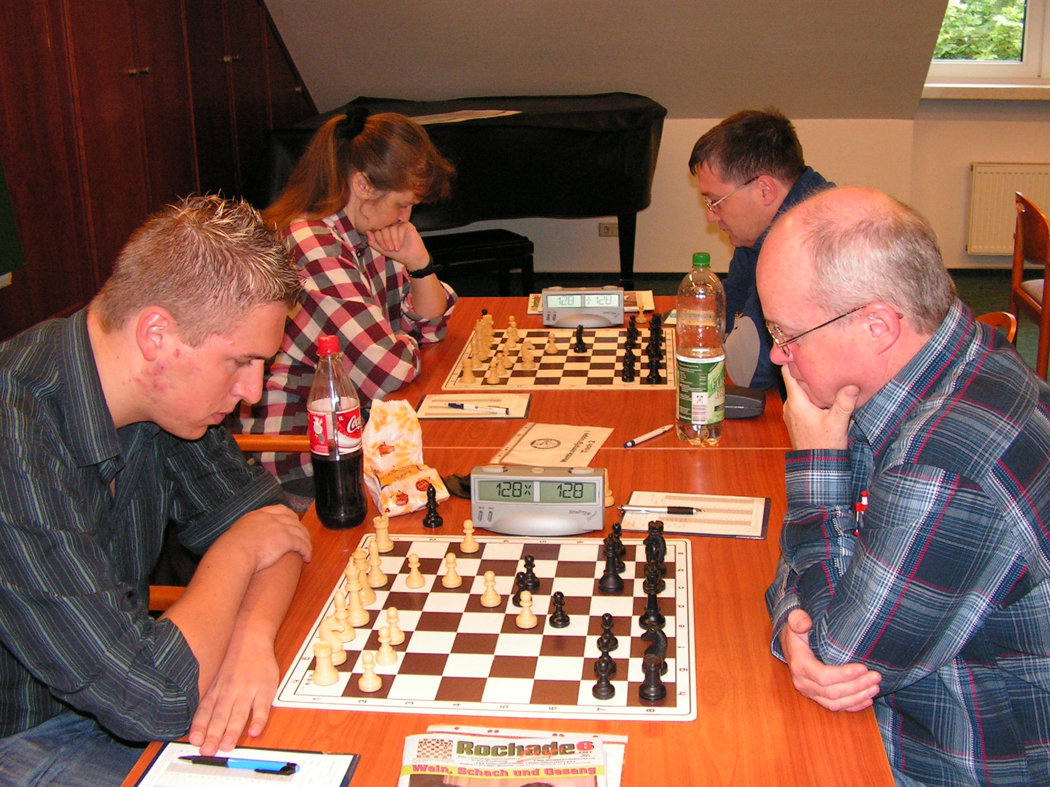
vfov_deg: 36.8
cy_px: 411
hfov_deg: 47.8
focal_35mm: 39
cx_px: 552
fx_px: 1183
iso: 200
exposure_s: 1/40
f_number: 3.2
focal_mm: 6
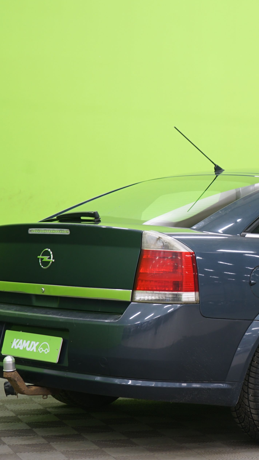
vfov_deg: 25.6
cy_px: 237
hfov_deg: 14.3
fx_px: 1013
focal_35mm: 83
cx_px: 274
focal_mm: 51
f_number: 4.5
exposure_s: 1/5
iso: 400
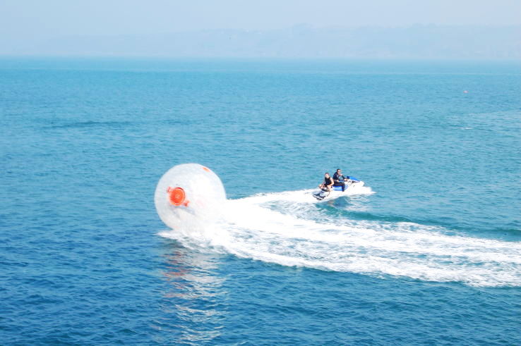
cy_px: 173
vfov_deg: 16.5
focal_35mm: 82
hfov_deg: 24.6
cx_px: 260
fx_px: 1193
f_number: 36
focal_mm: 55
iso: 200
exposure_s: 1/25
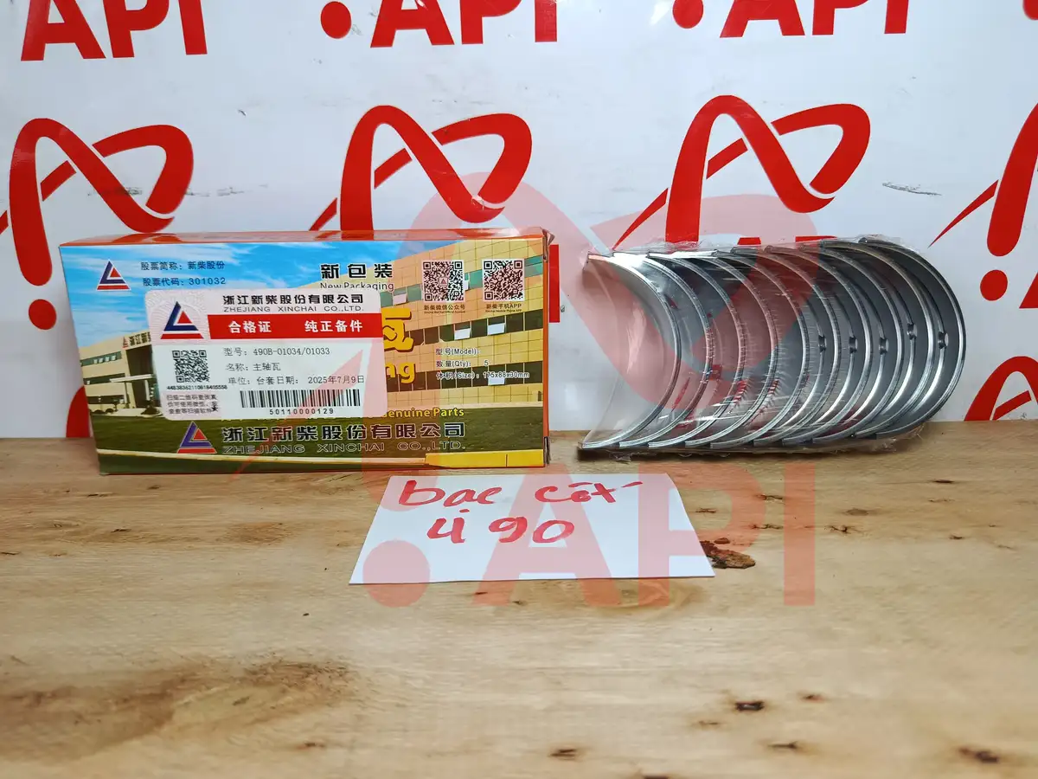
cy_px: 390
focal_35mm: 24
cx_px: 519
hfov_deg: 71.6
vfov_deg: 56.8
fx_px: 720
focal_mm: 5.24
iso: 58
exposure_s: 1/100
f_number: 1.7
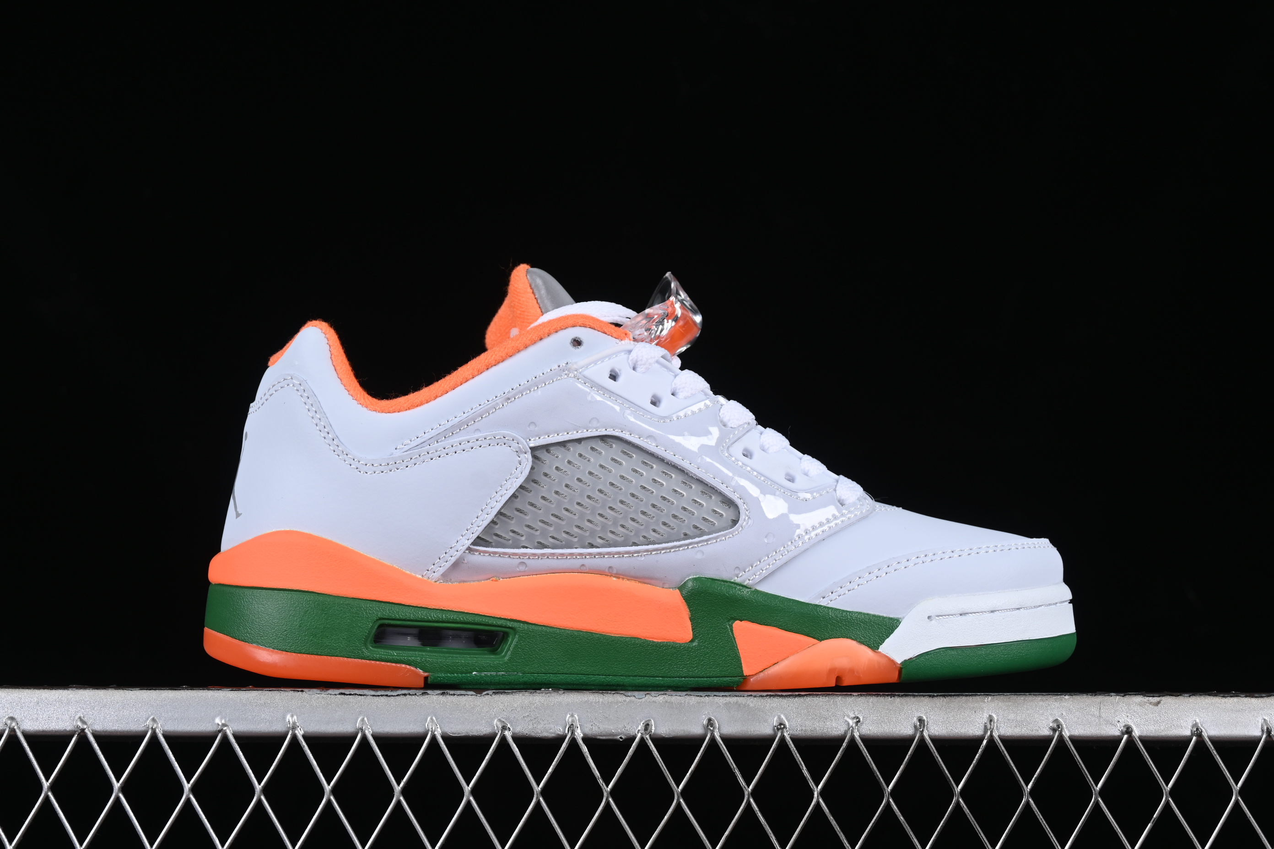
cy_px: 424
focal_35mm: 75
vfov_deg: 18.2
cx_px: 637
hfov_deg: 27.0
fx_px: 2654
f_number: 8
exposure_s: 1/80
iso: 160
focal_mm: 50
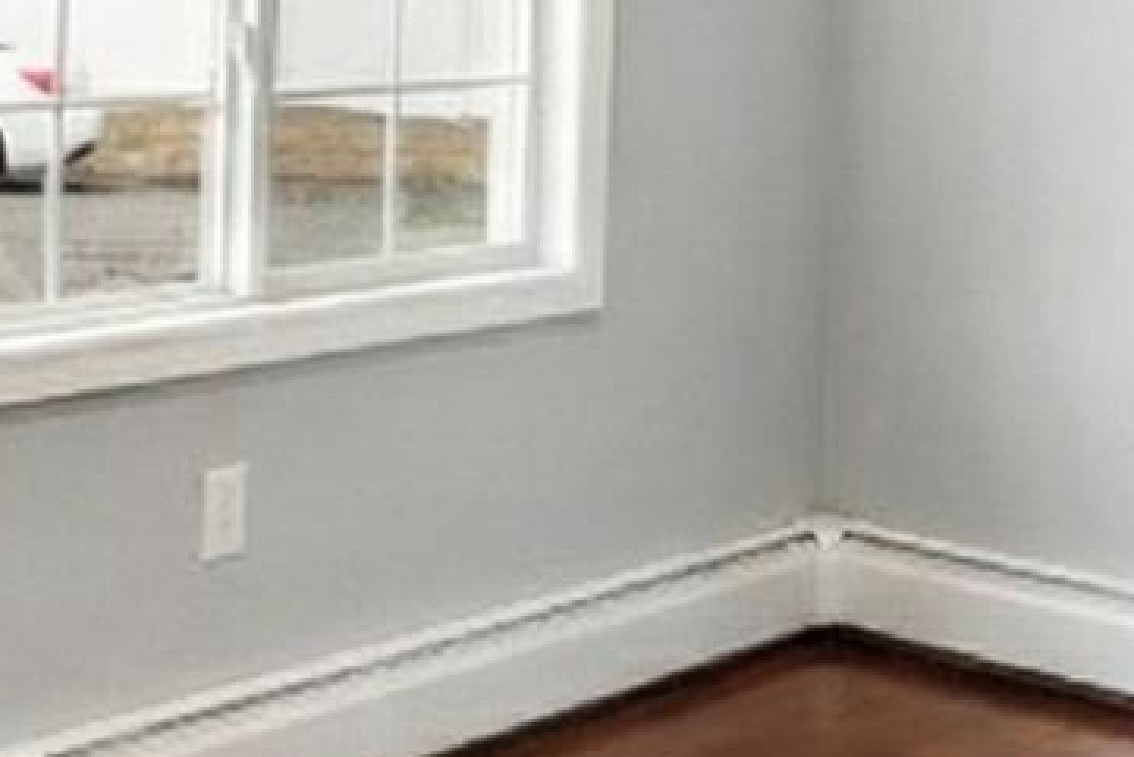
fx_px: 2678
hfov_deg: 23.7
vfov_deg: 15.5
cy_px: -171
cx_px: 814
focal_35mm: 85
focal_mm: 10
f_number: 11
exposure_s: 1/1.25
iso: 100
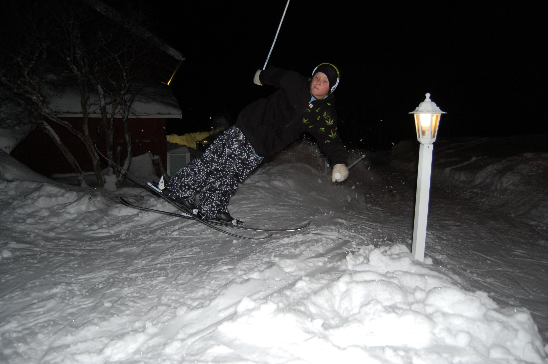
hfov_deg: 67.4
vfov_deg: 47.8
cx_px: 274
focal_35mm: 27
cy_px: 182
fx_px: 411
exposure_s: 1/60
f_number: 3.5
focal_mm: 18
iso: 400
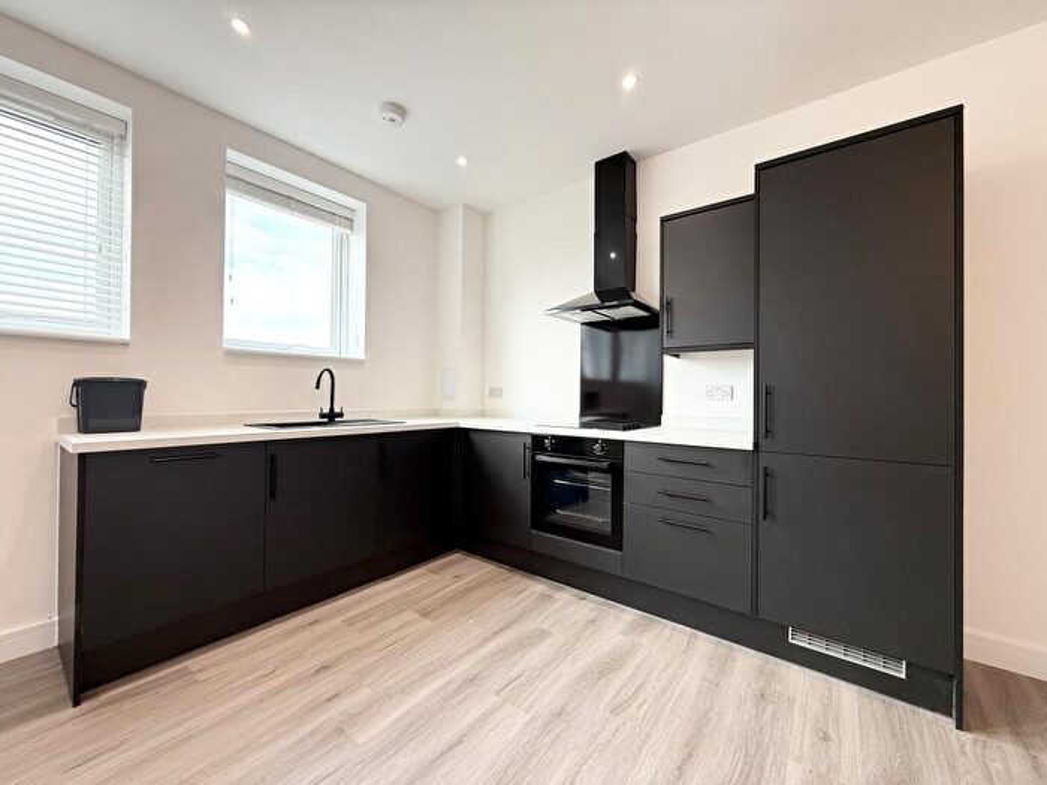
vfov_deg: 85.7
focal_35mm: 14
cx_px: 524
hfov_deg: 102.1
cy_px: 392
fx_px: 423
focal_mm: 2.22
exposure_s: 1/100
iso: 50
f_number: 2.2
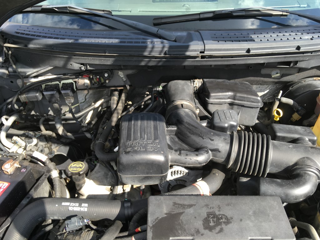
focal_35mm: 29
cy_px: 120
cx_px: 160
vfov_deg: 48.2
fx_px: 268
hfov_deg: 61.7
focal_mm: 4.15
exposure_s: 1/196
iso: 25
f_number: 2.2
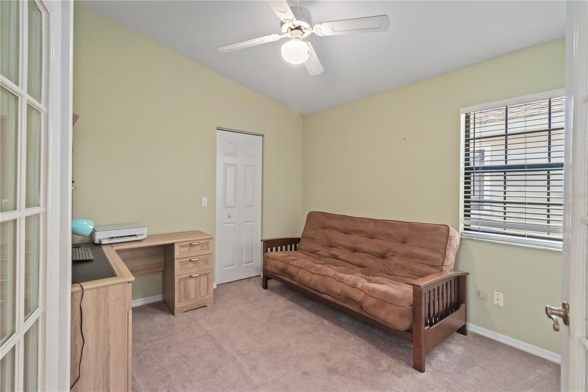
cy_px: 196
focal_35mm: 15
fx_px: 245
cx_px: 294
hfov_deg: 100.4
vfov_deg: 77.3
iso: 250
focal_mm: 10
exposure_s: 1
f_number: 9
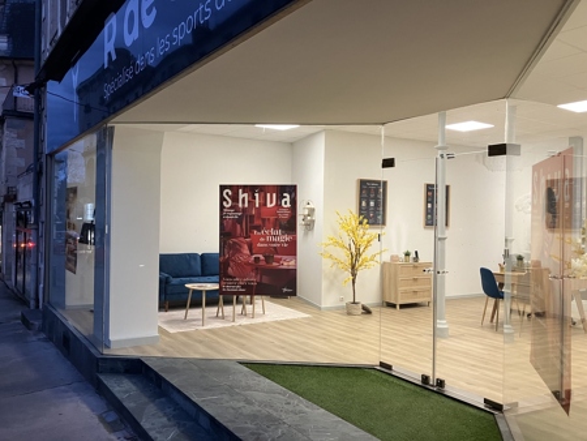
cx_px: 294
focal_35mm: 28
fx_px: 475
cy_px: 220
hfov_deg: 63.4
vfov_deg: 49.8
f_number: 1.8
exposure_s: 1/60
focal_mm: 4
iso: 125
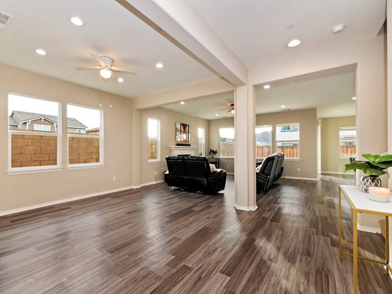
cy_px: 144
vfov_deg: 78.1
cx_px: 182
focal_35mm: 16
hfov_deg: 94.3
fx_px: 181
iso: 500
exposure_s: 1/30
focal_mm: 14
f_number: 10
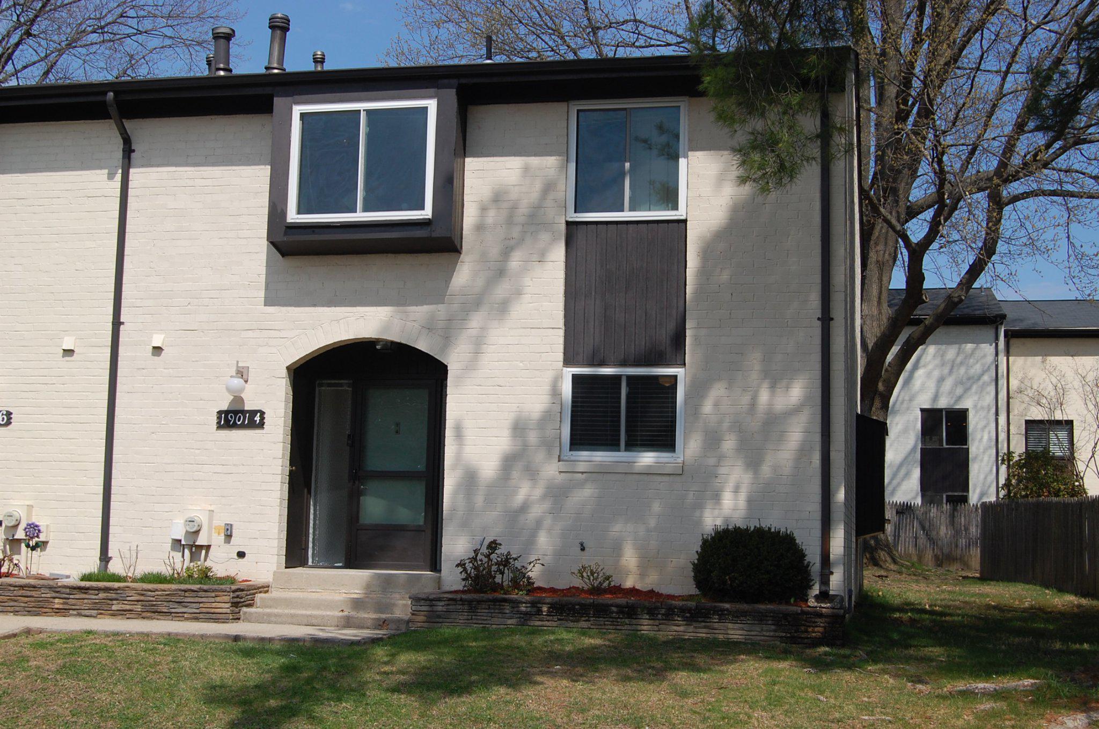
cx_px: 550
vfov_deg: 28.8
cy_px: 364
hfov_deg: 42.4
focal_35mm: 46
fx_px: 1417
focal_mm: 31
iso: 200
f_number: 10
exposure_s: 1/400
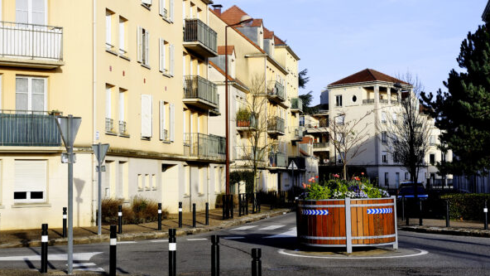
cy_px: 112
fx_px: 897
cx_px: 244
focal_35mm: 69
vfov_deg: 17.5
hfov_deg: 30.6
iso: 200
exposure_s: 1/160
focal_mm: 65
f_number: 10
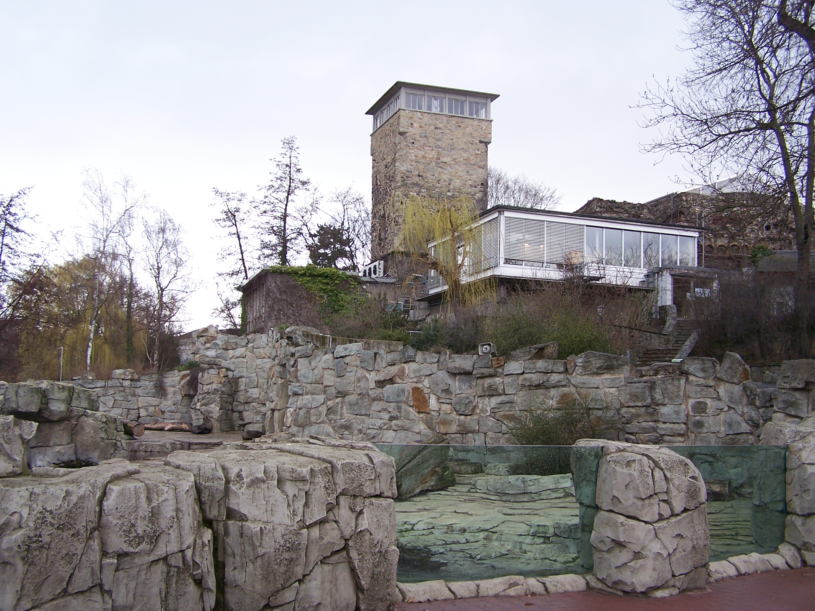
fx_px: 895
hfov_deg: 49.0
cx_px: 408
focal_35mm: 38
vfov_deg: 37.7
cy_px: 306
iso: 80
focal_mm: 6.3
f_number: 2.8
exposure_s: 1/60
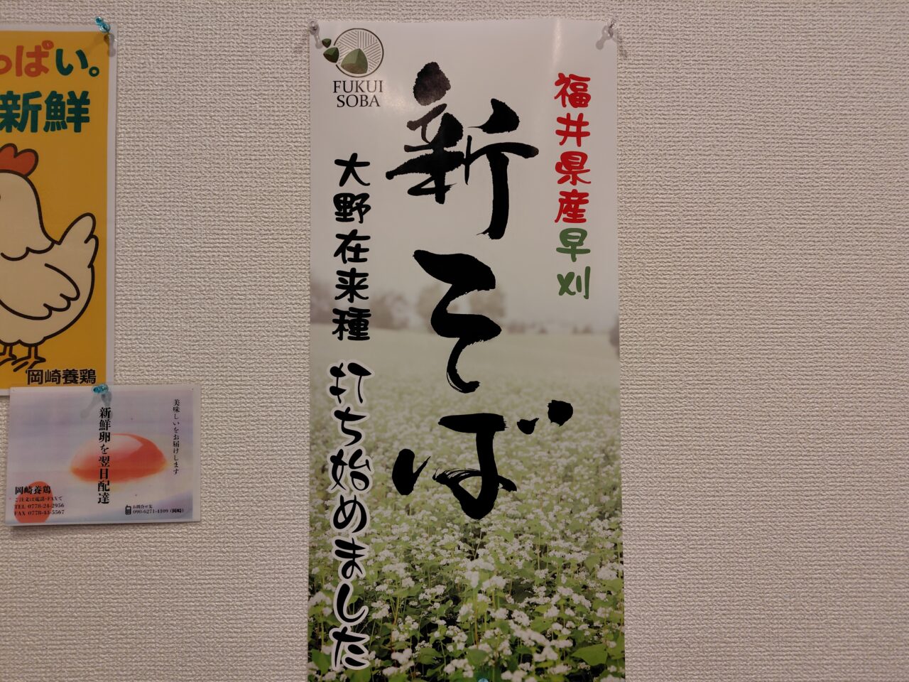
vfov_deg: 58.9
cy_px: 341
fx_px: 604
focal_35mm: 23
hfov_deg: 73.9
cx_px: 454
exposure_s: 1/50
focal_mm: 5.6
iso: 188
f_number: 1.9
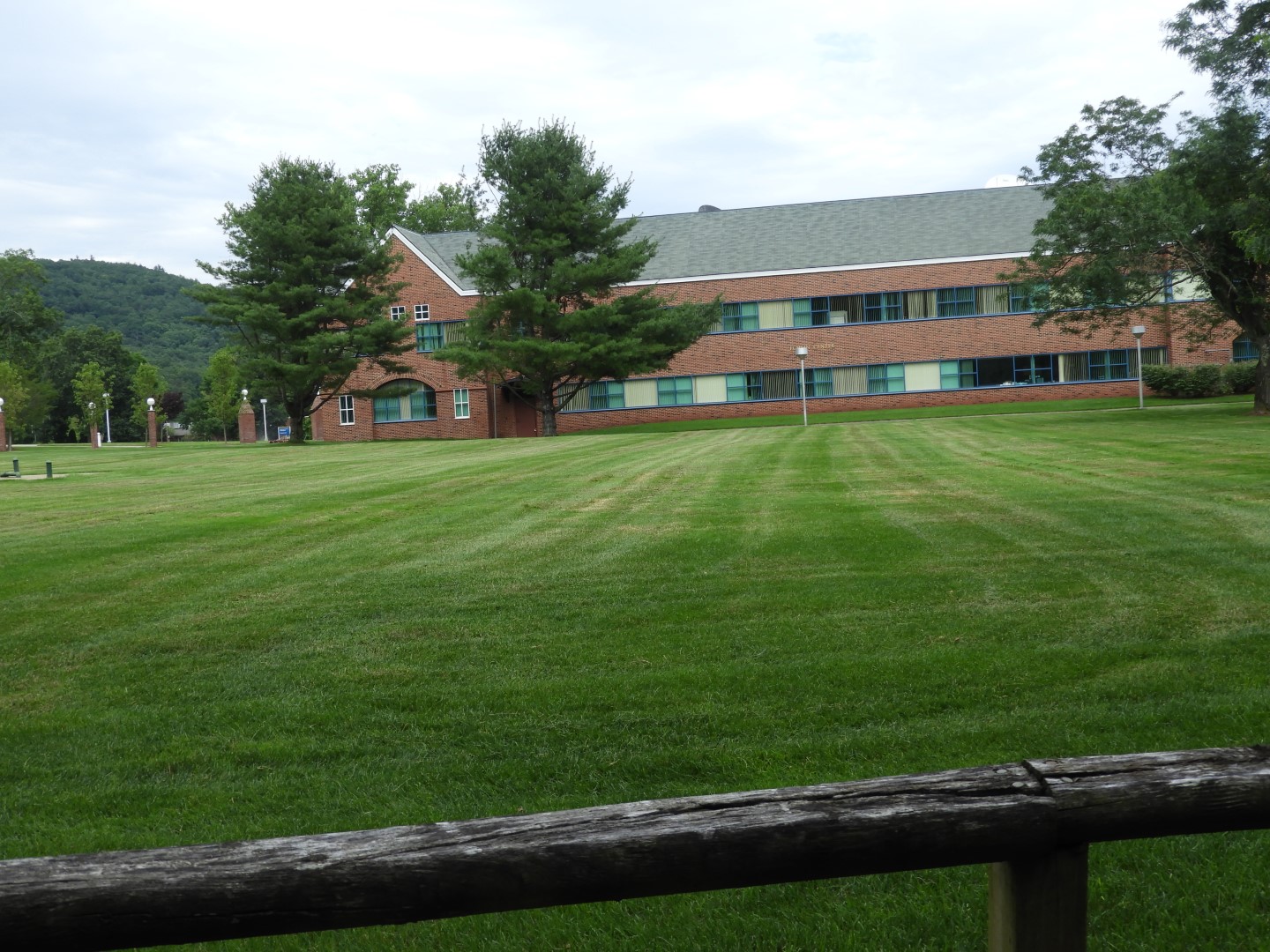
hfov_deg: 46.8
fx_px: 1468
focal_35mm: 40
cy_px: 476
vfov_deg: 36.0
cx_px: 635
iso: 100
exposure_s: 1/640
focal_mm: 7.2
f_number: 3.8
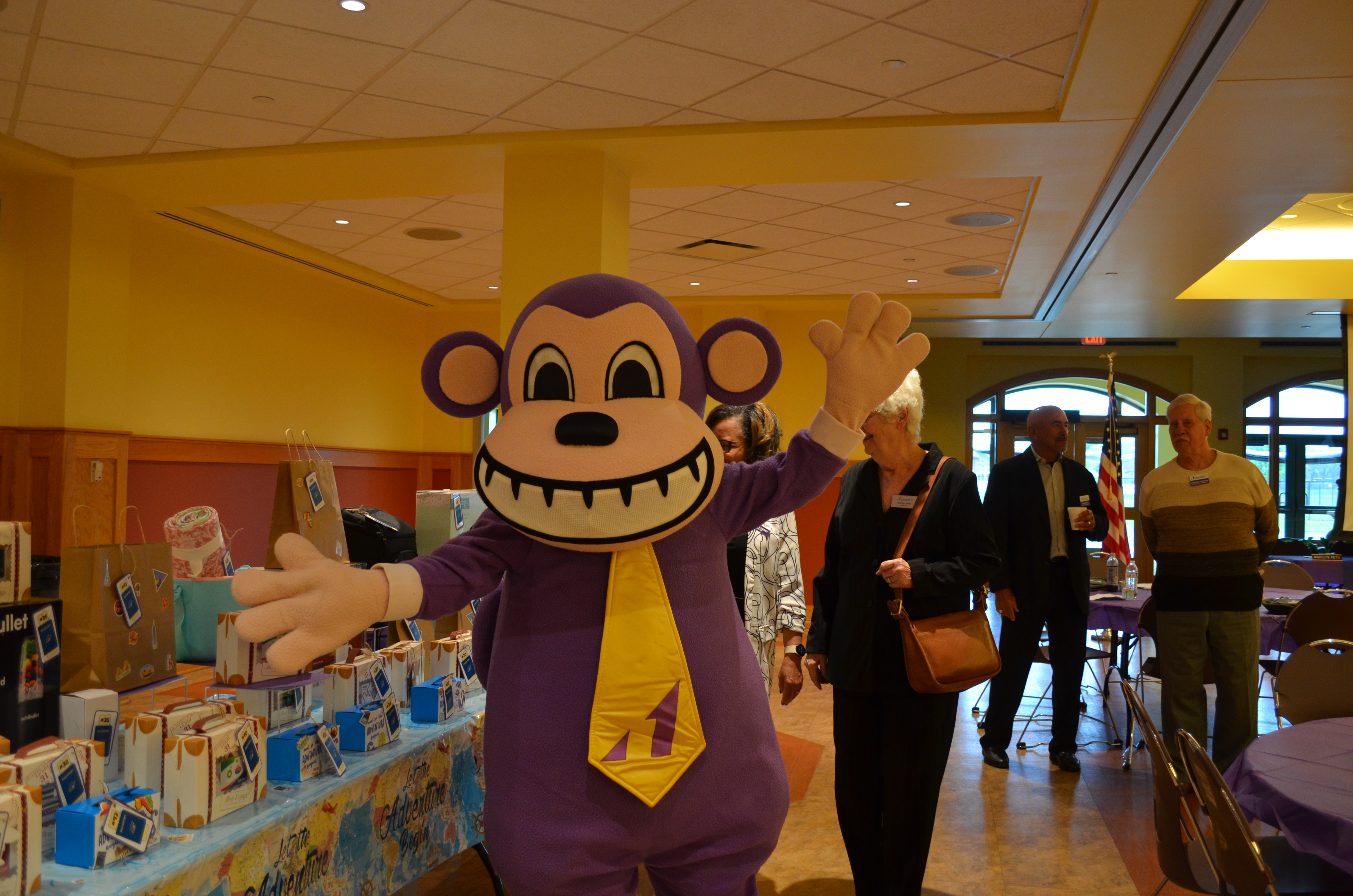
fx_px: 1125
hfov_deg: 62.0
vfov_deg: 43.4
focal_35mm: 30
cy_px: 448
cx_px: 676
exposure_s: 1/60
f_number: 4
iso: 560
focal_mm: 20
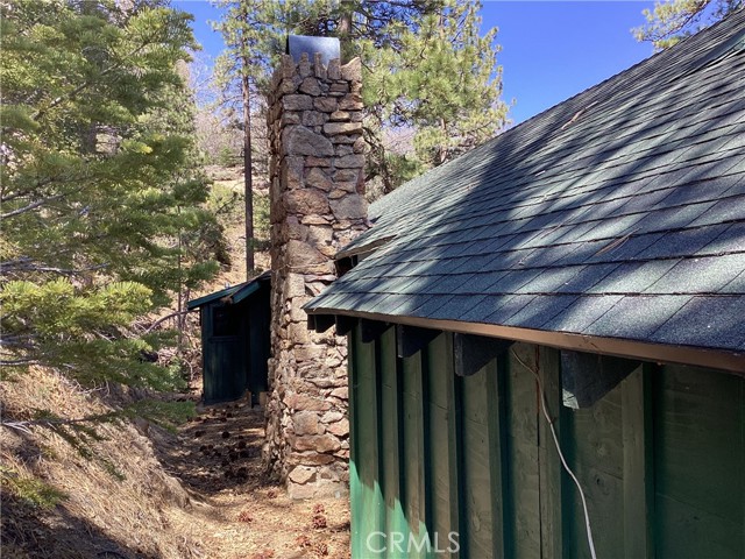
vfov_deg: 45.4
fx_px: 667
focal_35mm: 31
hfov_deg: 58.4
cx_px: 372
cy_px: 280
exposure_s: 1/165
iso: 25
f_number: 2.4
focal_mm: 3.3
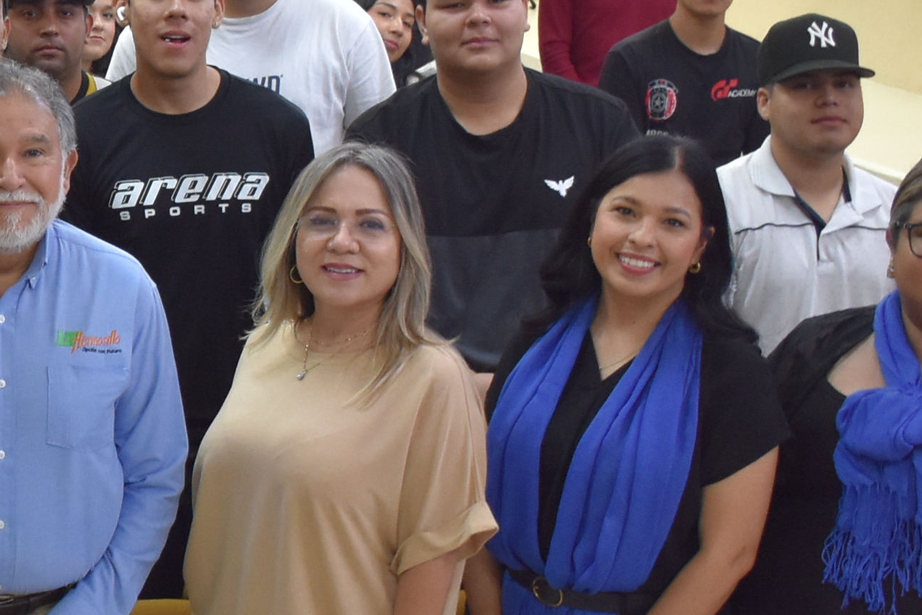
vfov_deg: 13.0
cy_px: 228
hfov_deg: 18.0
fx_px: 2689
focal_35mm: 105
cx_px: -313
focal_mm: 20
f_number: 4
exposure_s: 1/60
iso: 1250
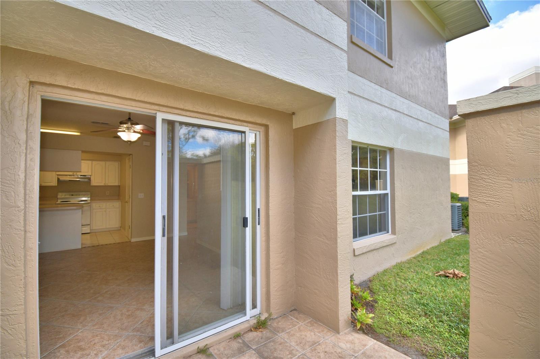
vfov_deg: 77.3
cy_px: 180
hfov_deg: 100.4
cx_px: 270
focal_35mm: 15
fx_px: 225
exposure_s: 1/160
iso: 100
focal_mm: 10
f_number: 4.5
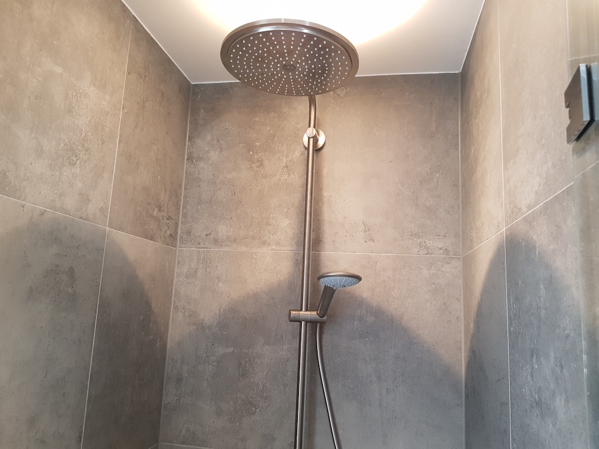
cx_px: 300
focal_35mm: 26
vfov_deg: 53.1
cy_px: 224
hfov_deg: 67.3
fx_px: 450
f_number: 1.7
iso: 250
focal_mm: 4.2
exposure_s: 1/33
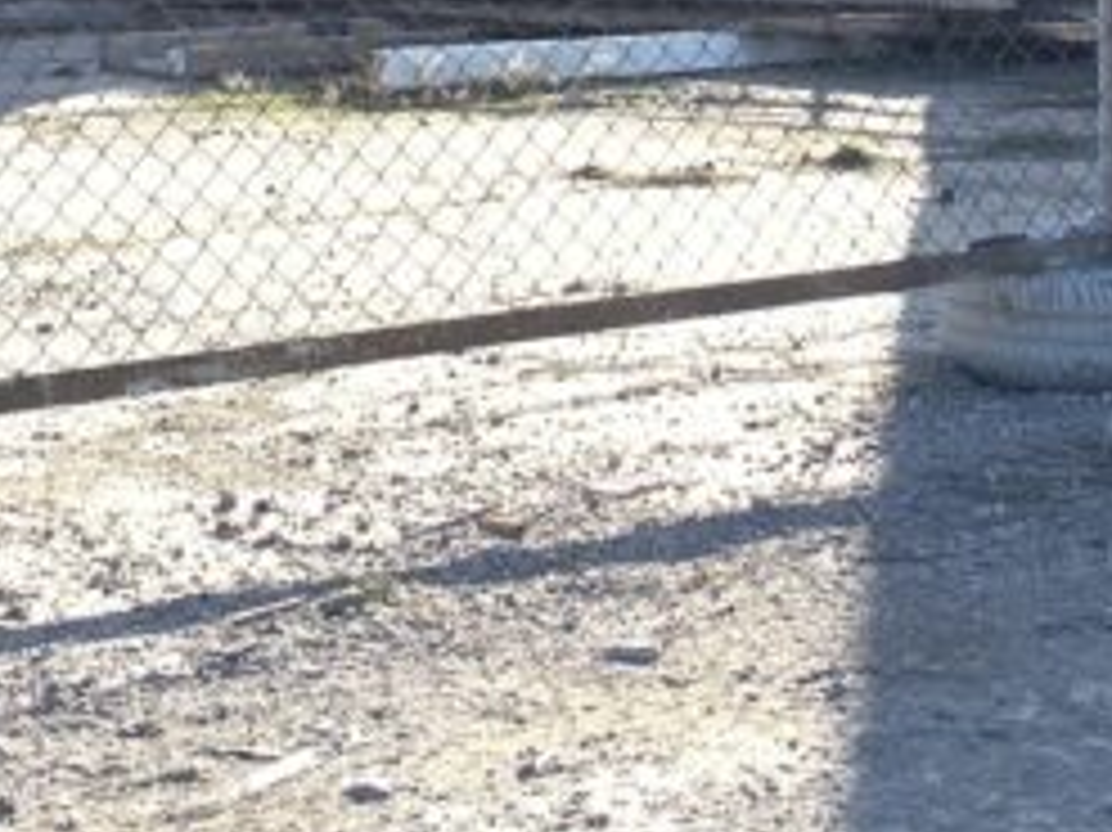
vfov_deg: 12.7
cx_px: 1062
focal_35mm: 108
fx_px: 3468
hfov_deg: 17.9
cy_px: -553
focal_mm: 4.25
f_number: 1.8
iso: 25
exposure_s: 1/1718
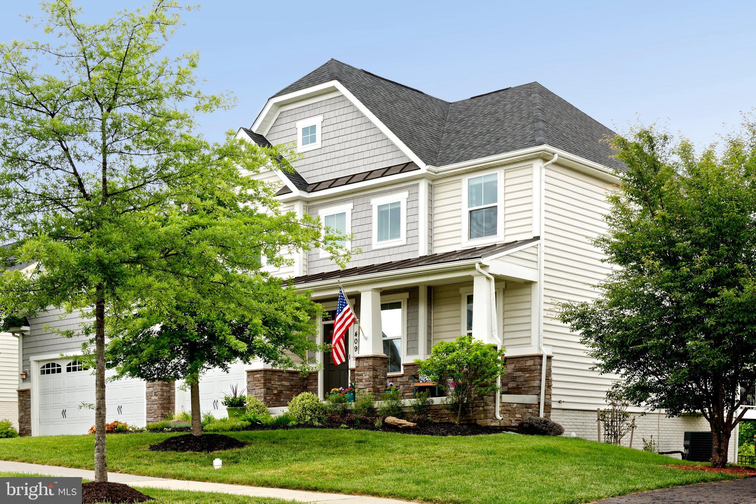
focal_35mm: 48
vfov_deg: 28.1
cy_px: 252
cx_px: 378
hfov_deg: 41.1
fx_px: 1008
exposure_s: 1/125
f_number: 9
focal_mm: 48
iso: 500
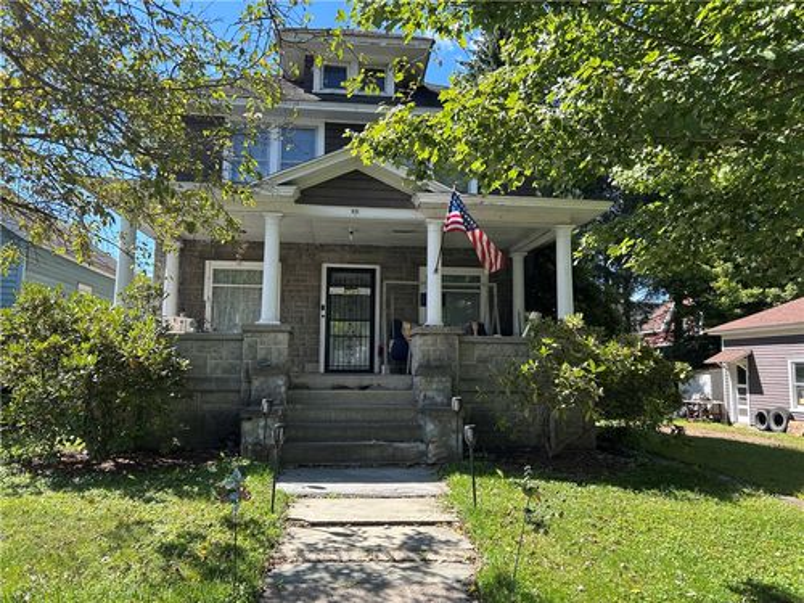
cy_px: 302
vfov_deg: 53.1
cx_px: 402
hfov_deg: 67.3
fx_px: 604
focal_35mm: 26
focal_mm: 5.7
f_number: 1.5
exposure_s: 1/873
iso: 50
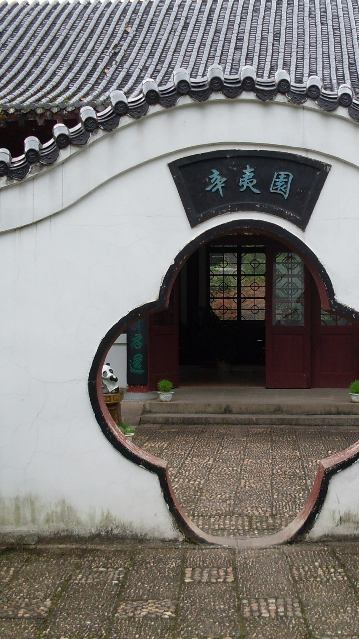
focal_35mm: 56
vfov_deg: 37.2
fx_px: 947
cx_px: 259
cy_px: 315
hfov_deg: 21.3
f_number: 2.8
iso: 80
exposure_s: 1/500
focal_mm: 6.3
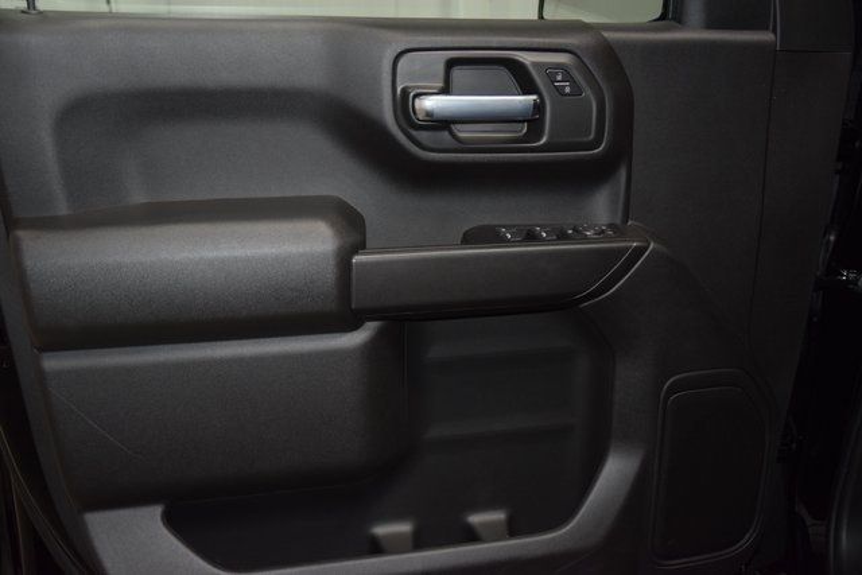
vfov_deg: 35.5
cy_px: 288
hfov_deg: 51.3
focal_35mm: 38
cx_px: 431
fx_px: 898
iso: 1400
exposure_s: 1/125
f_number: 3.8
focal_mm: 25
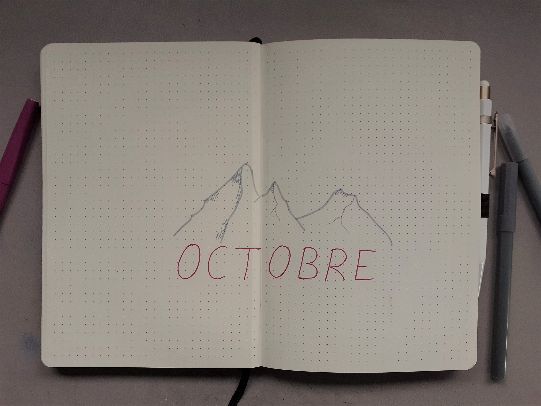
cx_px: 270
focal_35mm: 27
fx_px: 422
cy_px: 203
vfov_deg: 51.4
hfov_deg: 65.3
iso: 64
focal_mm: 3.6
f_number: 1.9
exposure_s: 1/100
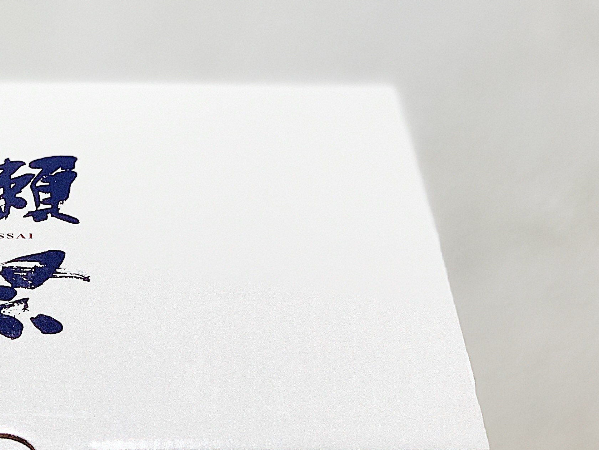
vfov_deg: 11.9
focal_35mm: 125
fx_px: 2163
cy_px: 175
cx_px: 17
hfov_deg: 15.5
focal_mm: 6
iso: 80
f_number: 2.4
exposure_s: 1/100
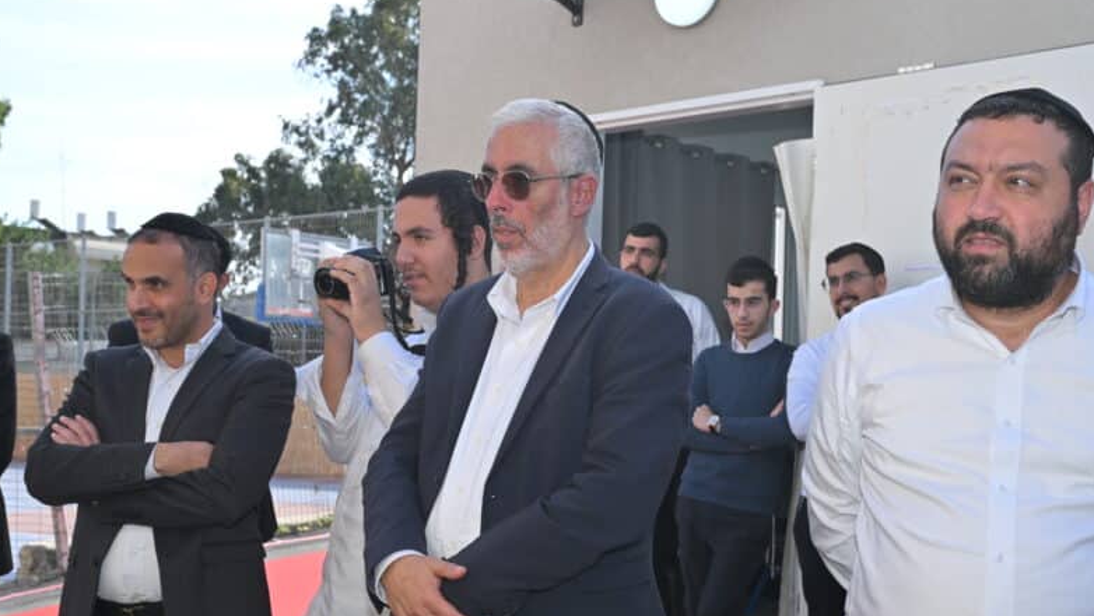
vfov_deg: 24.8
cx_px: 537
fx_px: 1393
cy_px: 391
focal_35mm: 48
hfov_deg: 42.9
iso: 100
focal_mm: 35
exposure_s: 1/160
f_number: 7.1
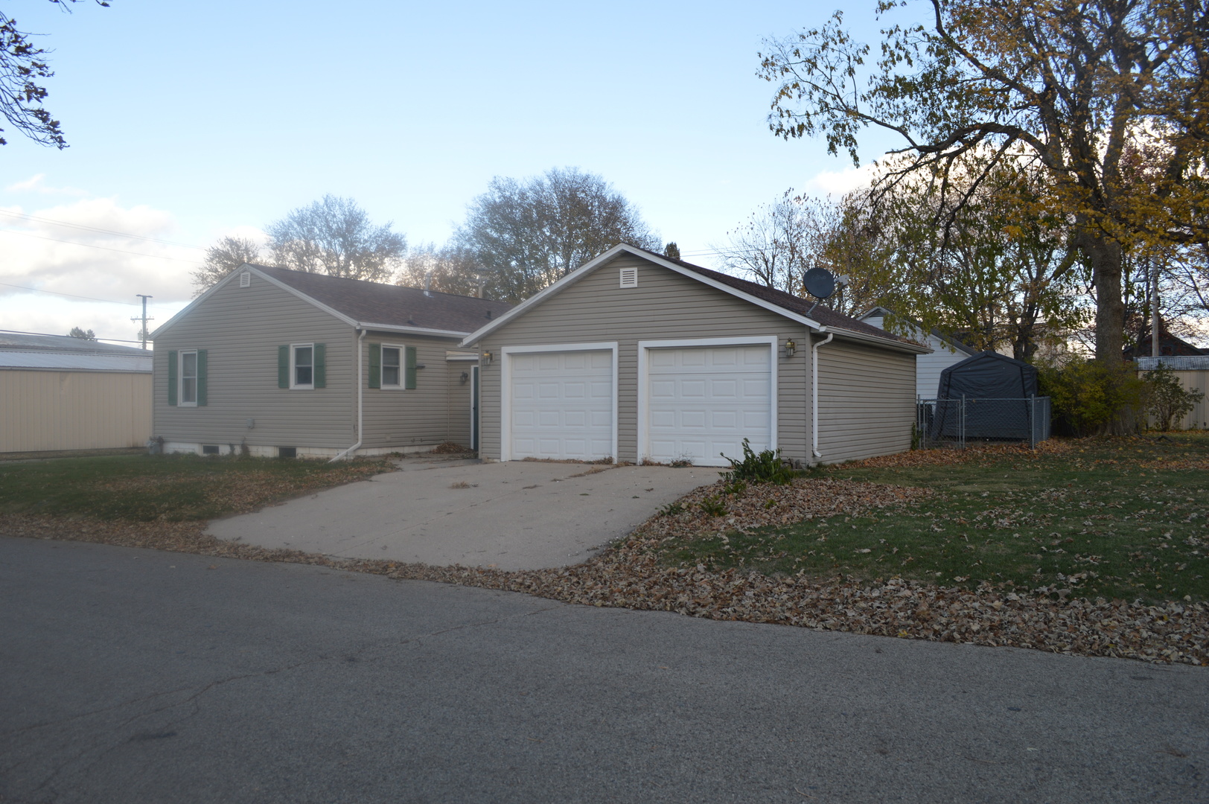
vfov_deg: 47.9
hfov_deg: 67.4
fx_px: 906
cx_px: 604
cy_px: 402
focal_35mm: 27
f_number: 5.6
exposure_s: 1/125
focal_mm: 18
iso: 100
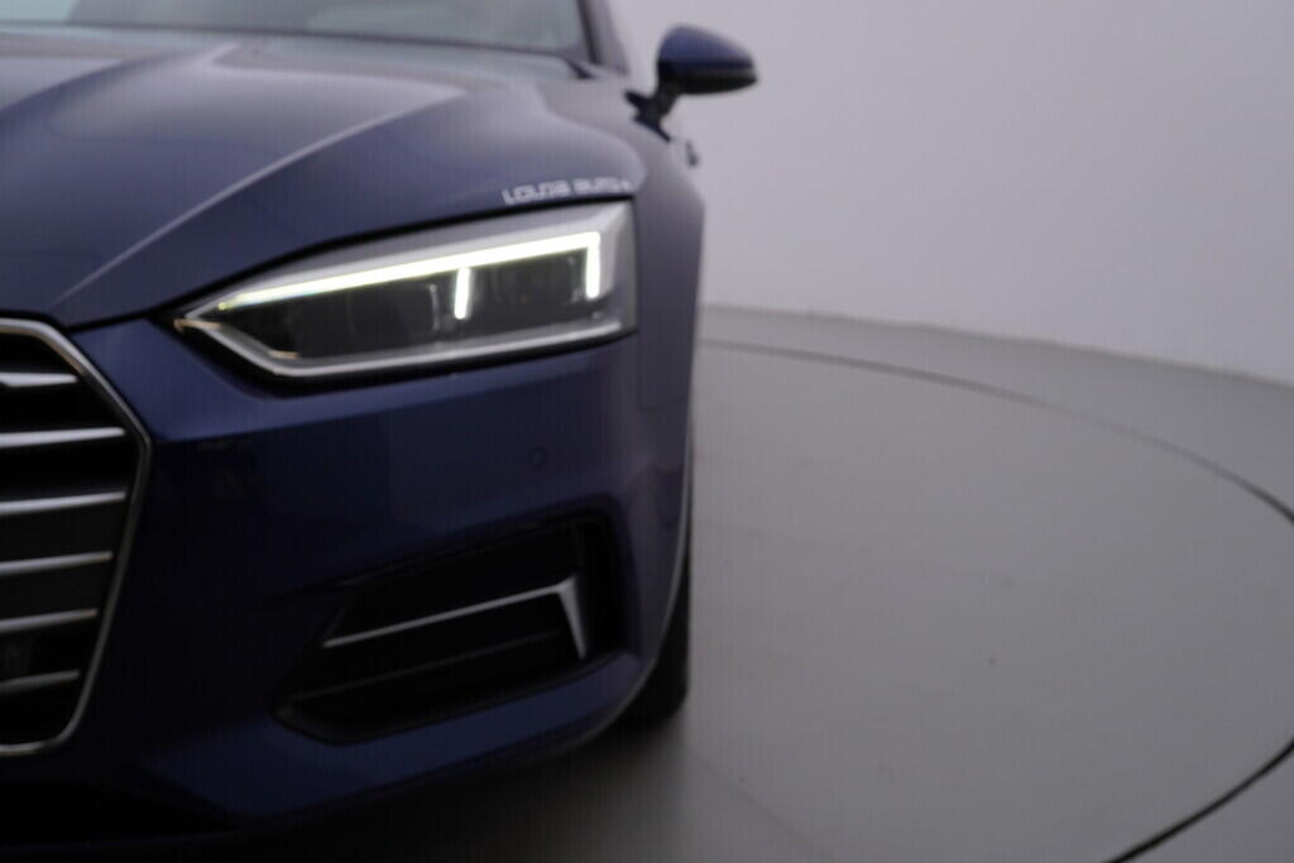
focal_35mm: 36
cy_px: 432
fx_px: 1294
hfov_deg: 53.1
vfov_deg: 36.9
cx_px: 647
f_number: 5
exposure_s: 1/125
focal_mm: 24
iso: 125
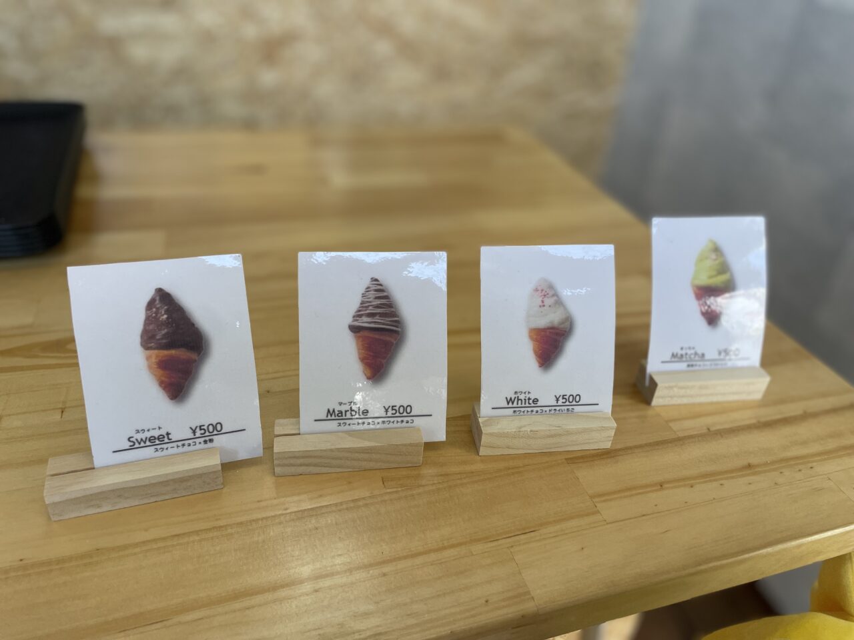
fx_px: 641
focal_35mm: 26
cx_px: 427
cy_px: 320
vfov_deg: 53.1
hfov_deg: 67.3
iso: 50
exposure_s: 1/452
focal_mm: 4.2
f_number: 1.6
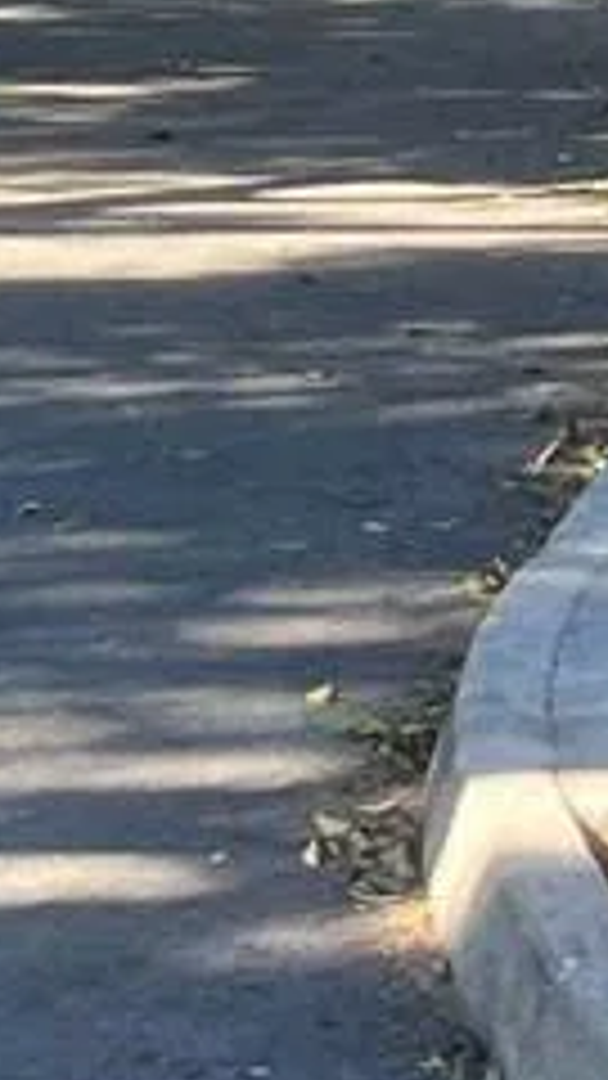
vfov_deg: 11.2
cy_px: -94
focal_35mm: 189
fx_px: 5417
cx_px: -126
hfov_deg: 6.4
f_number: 1.6
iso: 50
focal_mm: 5.1
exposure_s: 1/322
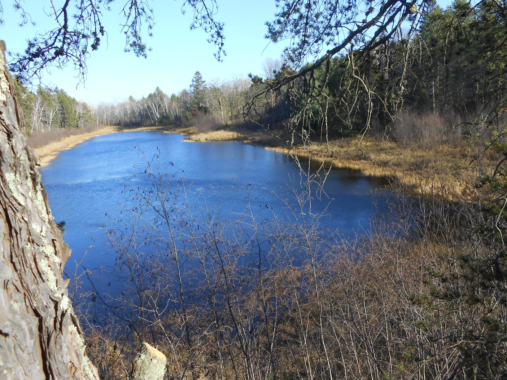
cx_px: 238
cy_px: 189
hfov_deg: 63.4
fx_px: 410
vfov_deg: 49.8
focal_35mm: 28
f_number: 3.5
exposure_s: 1/320
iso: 80
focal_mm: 4.6
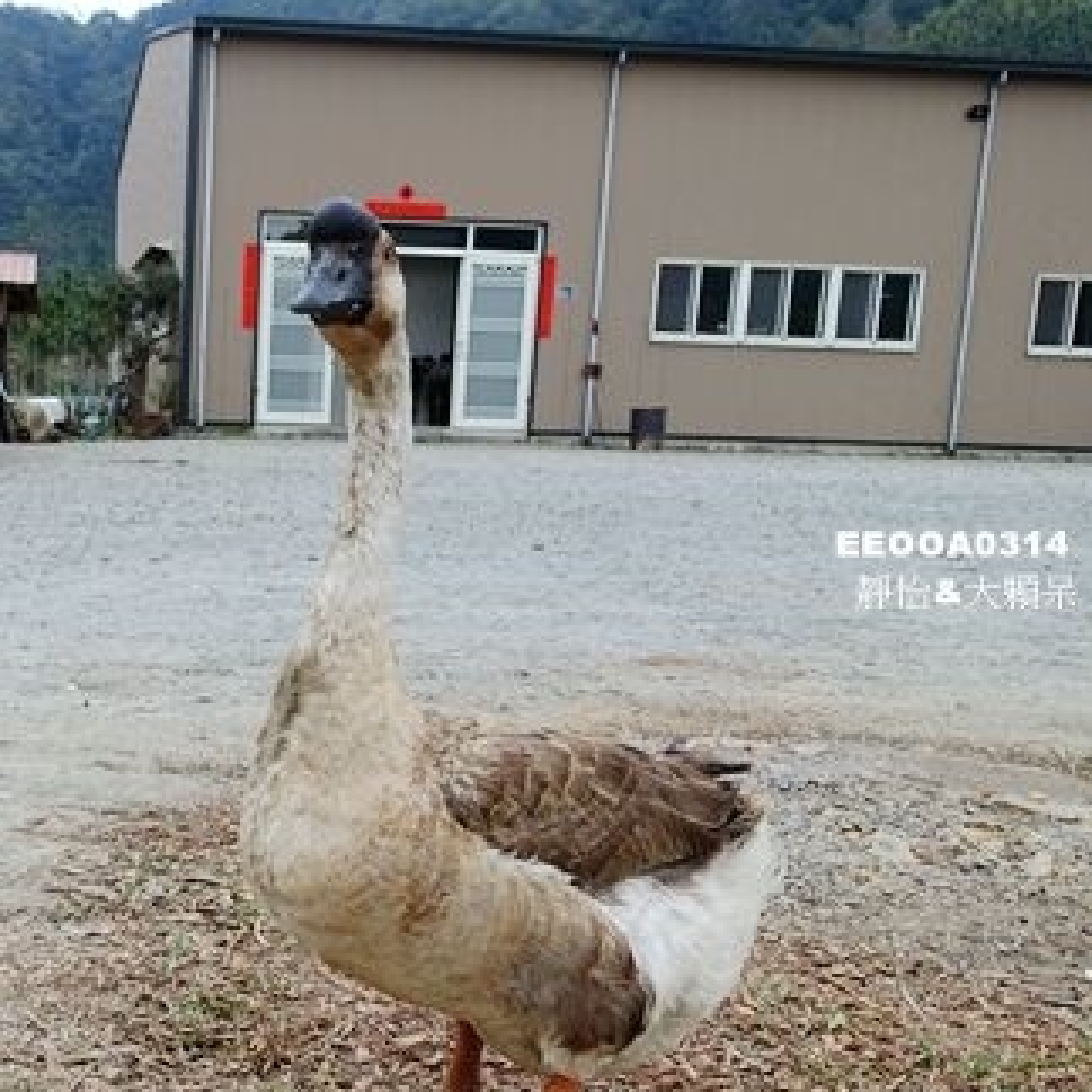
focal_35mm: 41
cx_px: 125
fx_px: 1463
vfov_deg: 40.6
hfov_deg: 38.3
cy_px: 695
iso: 125
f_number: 4
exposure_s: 1/160
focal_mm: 8.8
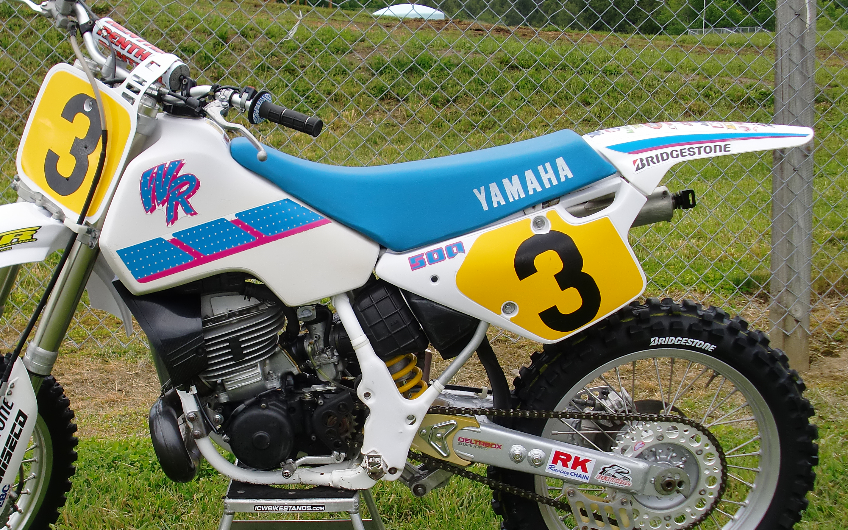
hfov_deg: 31.8
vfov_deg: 20.2
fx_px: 1479
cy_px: 349
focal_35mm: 64
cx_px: 308
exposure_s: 1/400
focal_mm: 7.6
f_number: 3.1
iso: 64
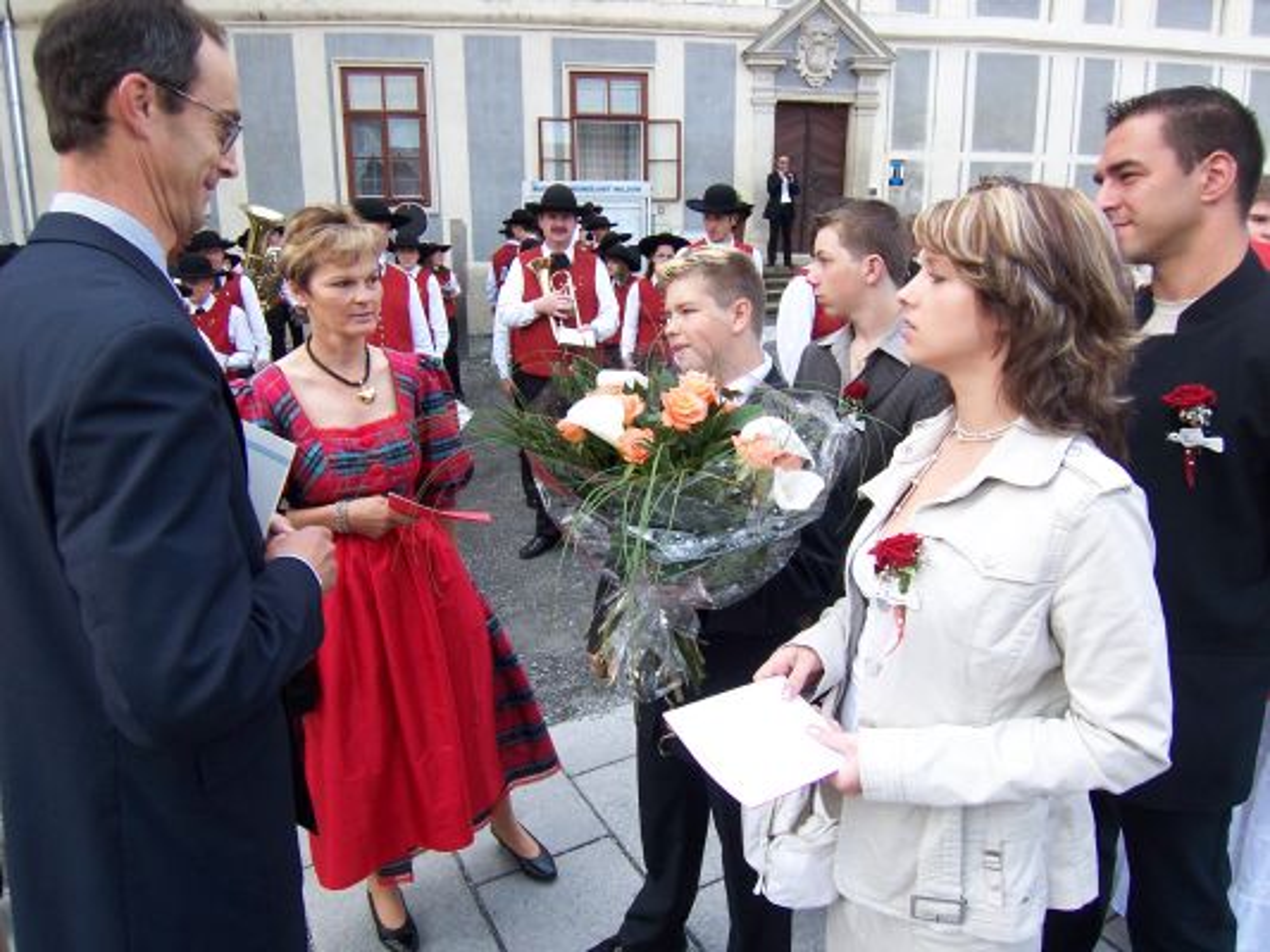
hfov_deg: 73.9
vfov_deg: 58.9
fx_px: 844
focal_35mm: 23
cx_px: 635
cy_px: 476
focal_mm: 3.8
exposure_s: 1/160
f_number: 2.8
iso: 64
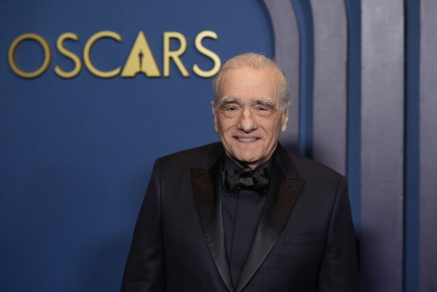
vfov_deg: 15.5
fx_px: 1068
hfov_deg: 23.1
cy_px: 146
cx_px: 218
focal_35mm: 88
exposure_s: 1/320
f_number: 3.5
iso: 1600
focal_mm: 88
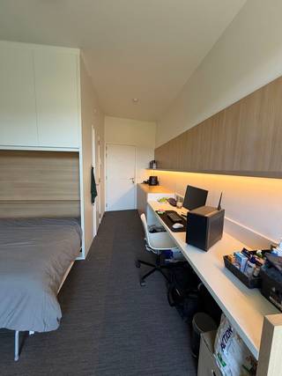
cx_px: 141
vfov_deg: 102.1
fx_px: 152
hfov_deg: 85.6
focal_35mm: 14
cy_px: 188
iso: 160
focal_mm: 2.22
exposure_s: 1/121
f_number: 2.2
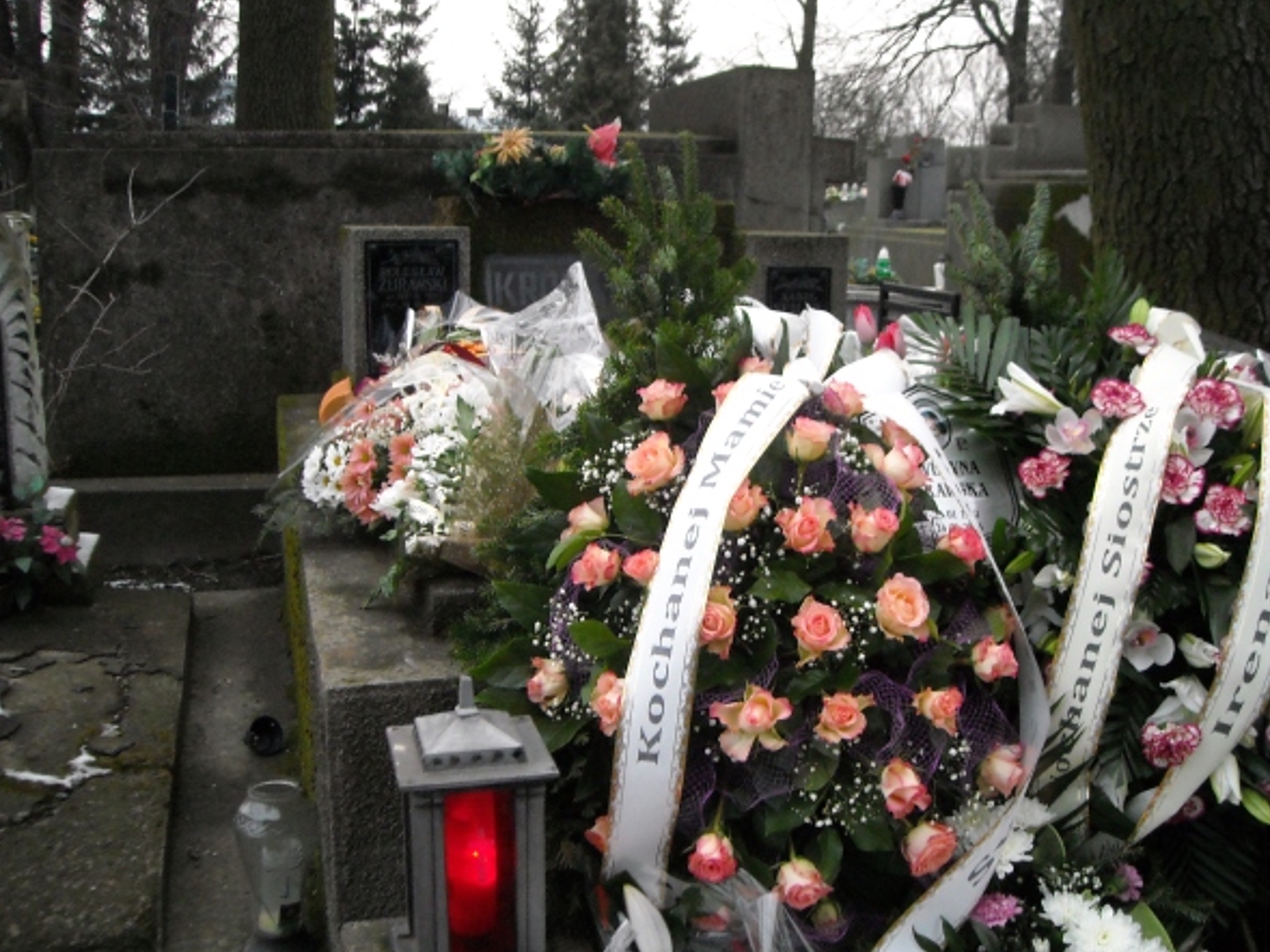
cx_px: 660
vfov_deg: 37.7
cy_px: 491
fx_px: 1394
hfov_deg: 49.0
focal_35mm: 38
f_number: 2.8
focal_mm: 5.7
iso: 400
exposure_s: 1/60
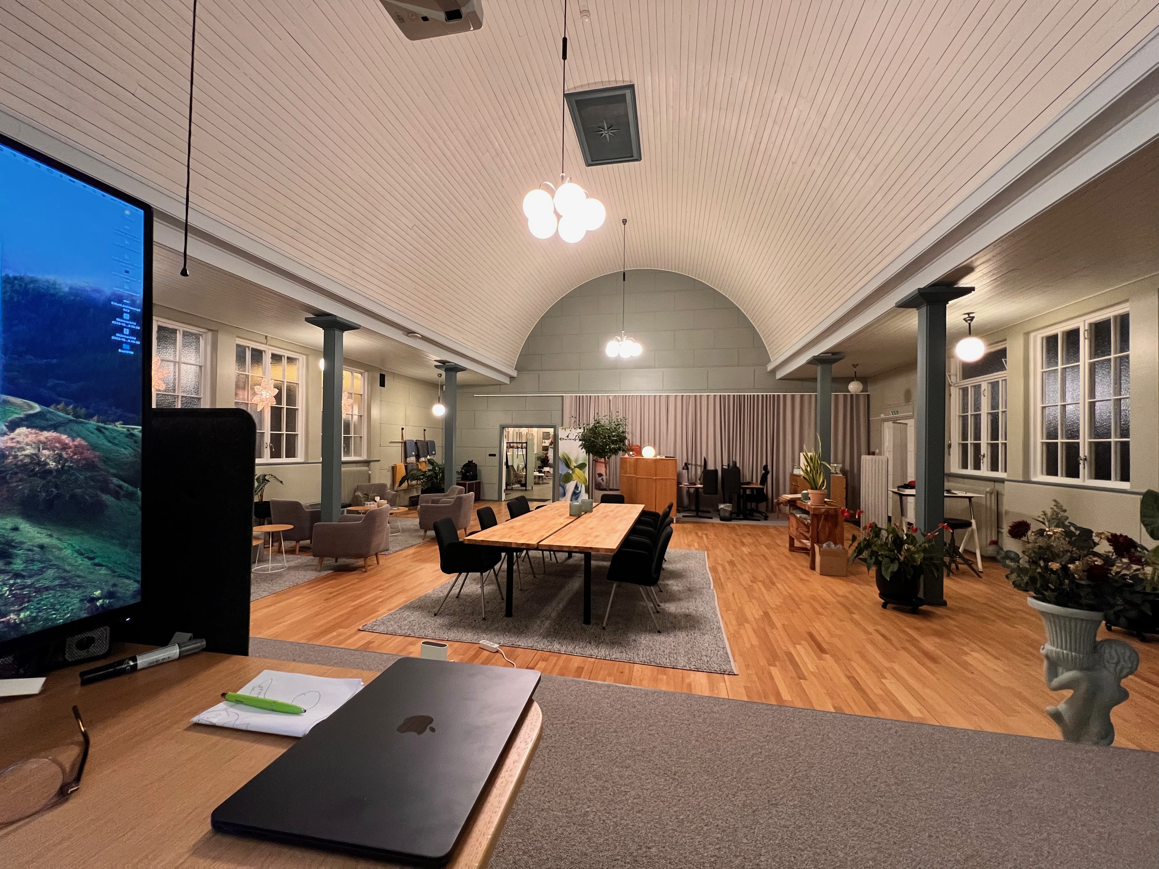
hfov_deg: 106.2
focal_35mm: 13
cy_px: 434
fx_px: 435
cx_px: 580
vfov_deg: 89.9
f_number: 1.8
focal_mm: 1.57
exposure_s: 1/50
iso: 500
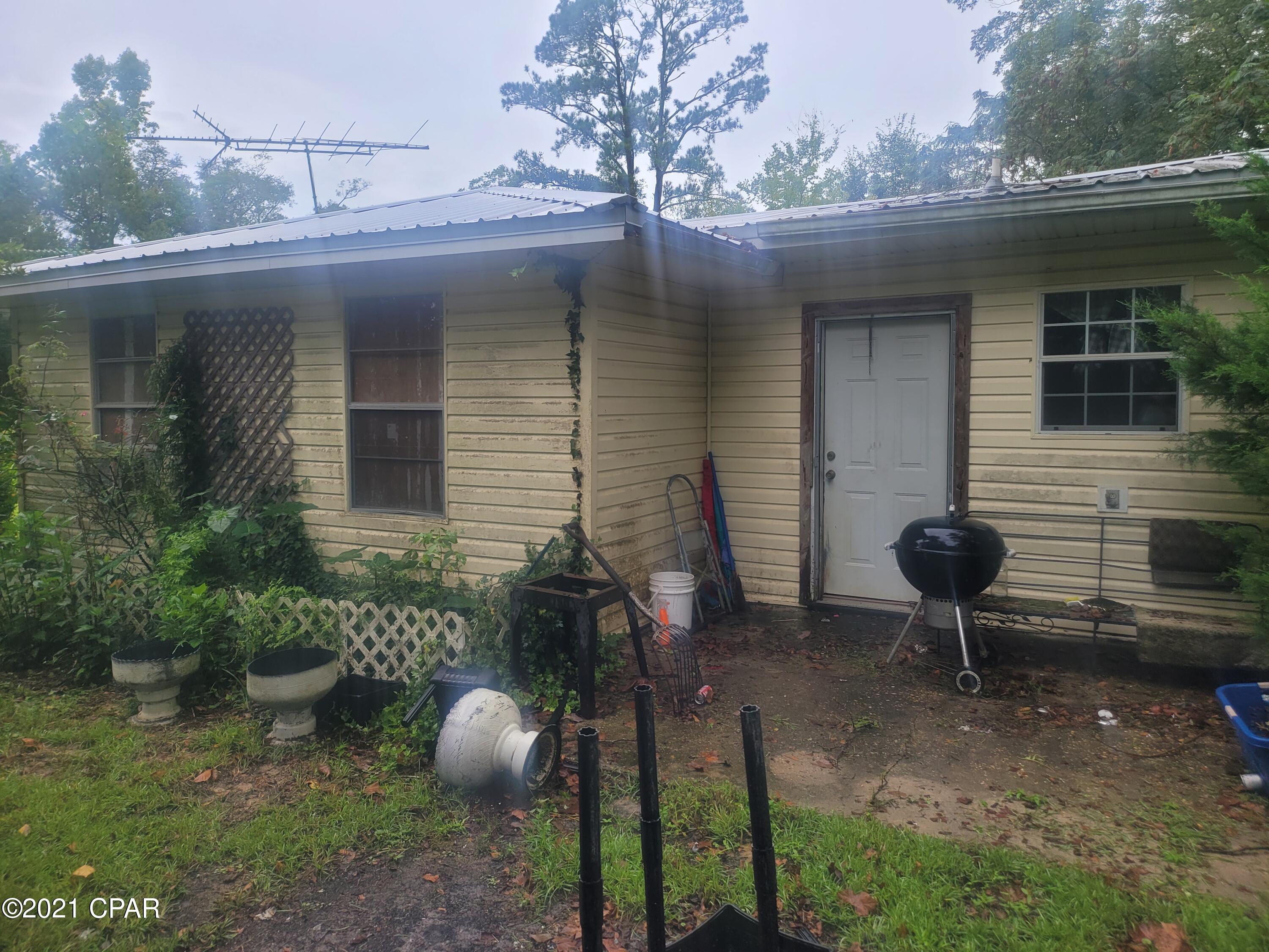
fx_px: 953
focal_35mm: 26
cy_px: 476
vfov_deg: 53.1
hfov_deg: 67.3
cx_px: 634
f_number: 1.8
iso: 40
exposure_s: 1/431
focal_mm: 5
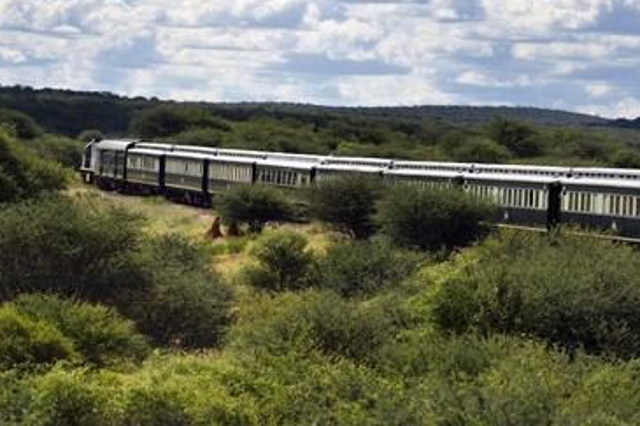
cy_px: 182
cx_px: 314
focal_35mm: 230
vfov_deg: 6.0
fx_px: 4087
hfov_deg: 9.0
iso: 200
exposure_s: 1/1000
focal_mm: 200
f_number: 8
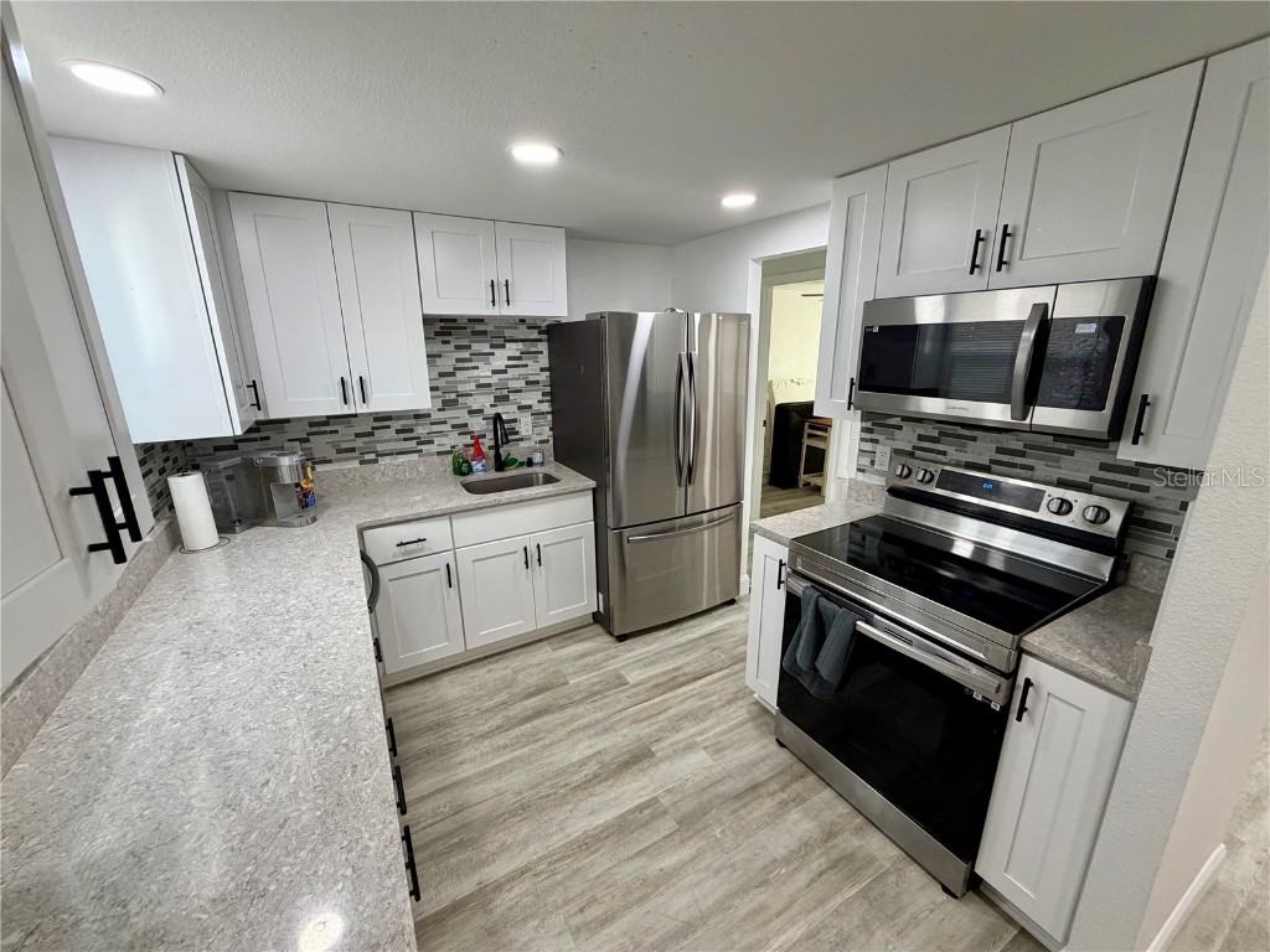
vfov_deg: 85.7
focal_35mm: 14
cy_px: 476
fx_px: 514
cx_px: 635
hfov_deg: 102.1
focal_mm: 2.22
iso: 250
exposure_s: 1/120
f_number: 2.2
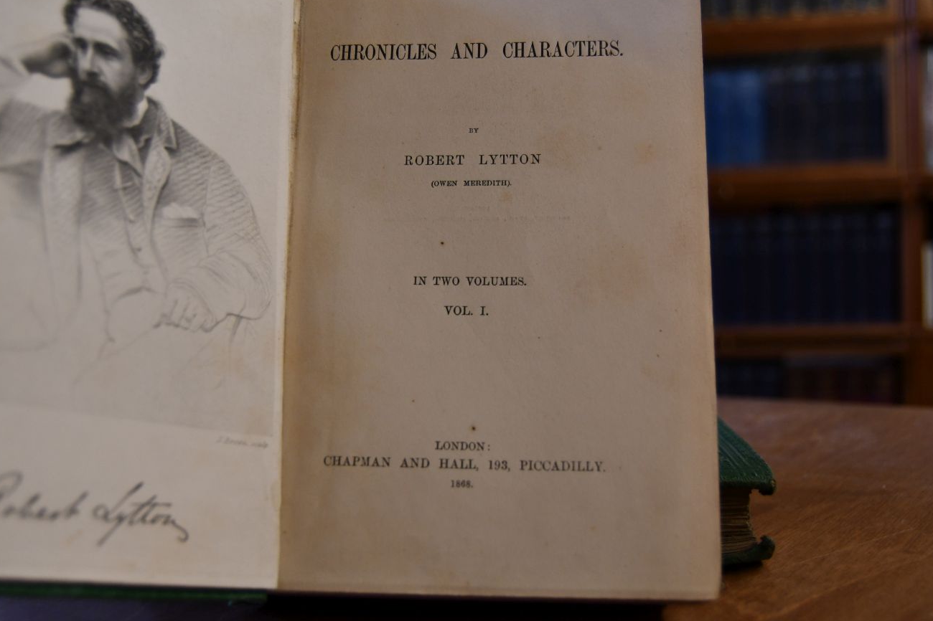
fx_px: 1088
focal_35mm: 42
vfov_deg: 31.9
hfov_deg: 46.4
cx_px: 447
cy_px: 291
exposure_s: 1/160
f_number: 4
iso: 800
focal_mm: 26
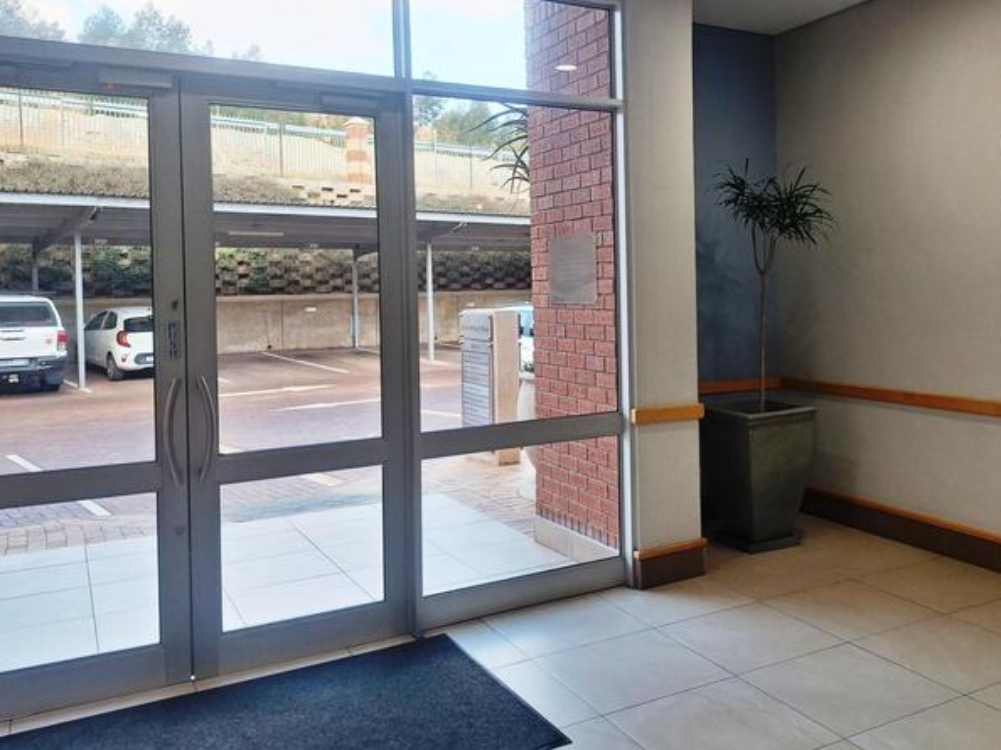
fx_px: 896
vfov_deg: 45.1
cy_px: 287
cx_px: 634
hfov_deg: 57.6
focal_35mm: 31
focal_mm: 5.54
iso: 40
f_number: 1.8
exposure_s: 1/152
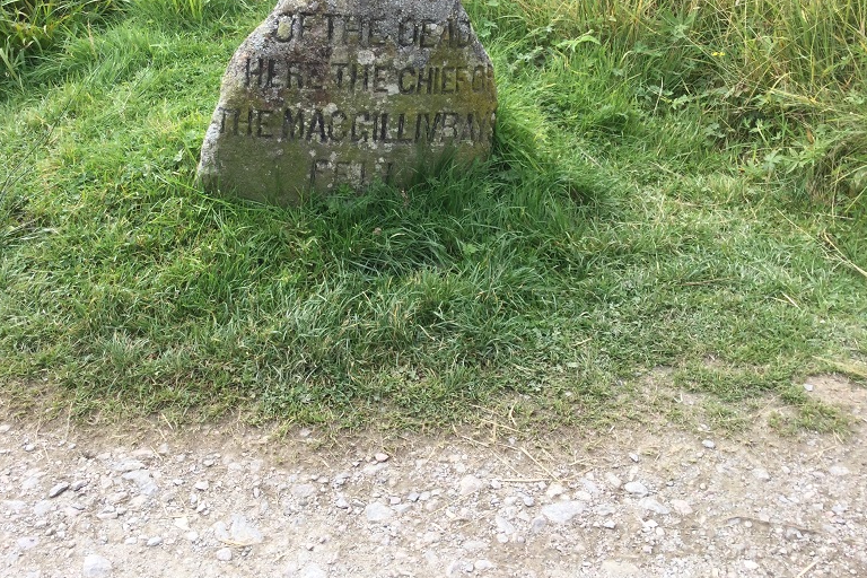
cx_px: 371
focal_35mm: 42
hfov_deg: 46.3
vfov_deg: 31.5
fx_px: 1011
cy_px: 174
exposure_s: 1/394
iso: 25
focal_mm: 3.3
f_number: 2.4
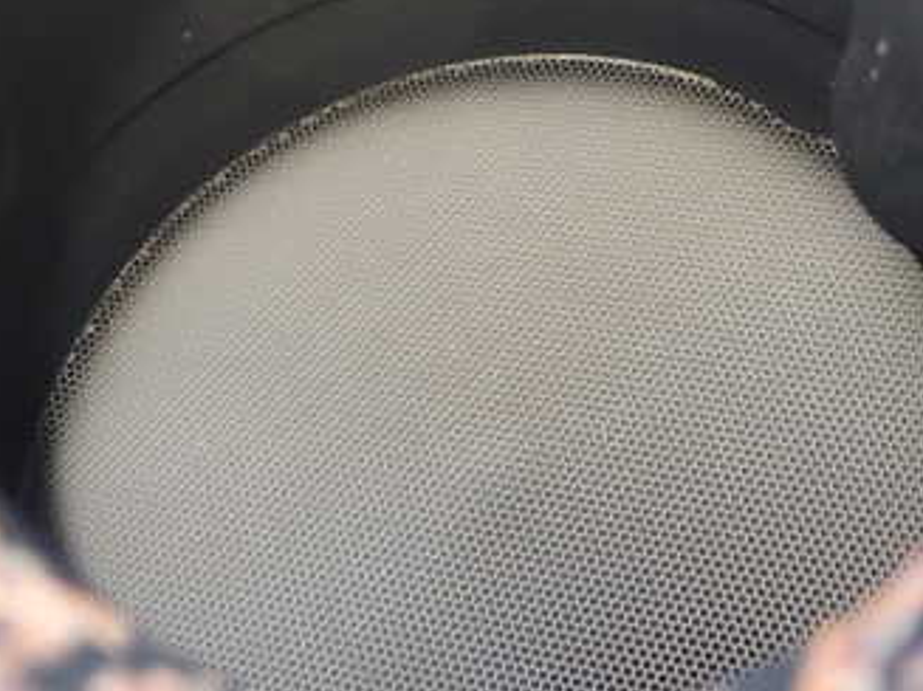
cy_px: 243
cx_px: 553
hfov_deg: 34.8
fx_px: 1466
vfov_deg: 26.4
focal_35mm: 55
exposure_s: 1/30
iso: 320
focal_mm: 5.4
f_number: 2.3
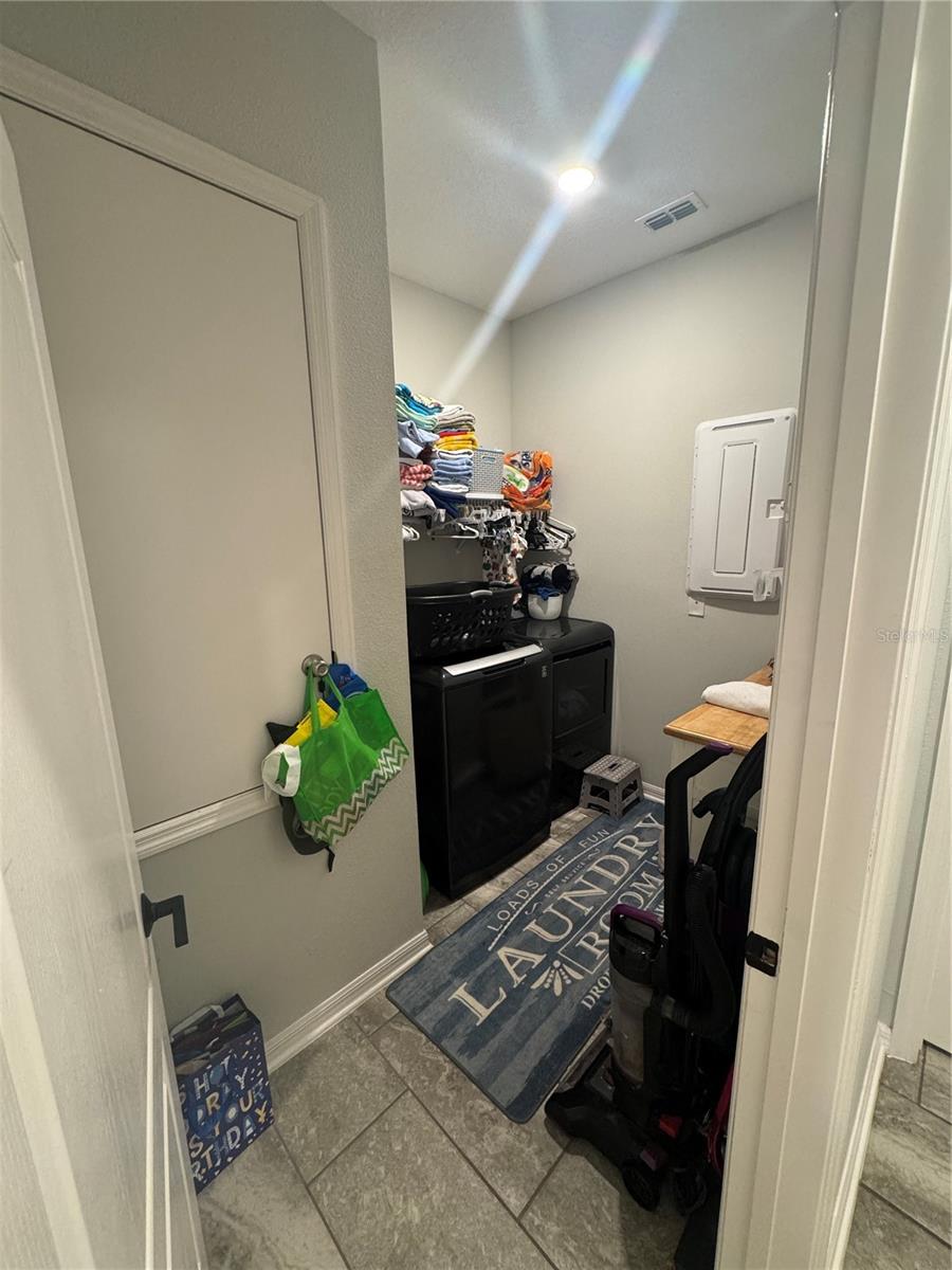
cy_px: 635
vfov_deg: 102.1
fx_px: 513
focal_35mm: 14
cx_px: 476
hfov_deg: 85.7
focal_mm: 2.22
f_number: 2.2
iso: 400
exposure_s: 1/60
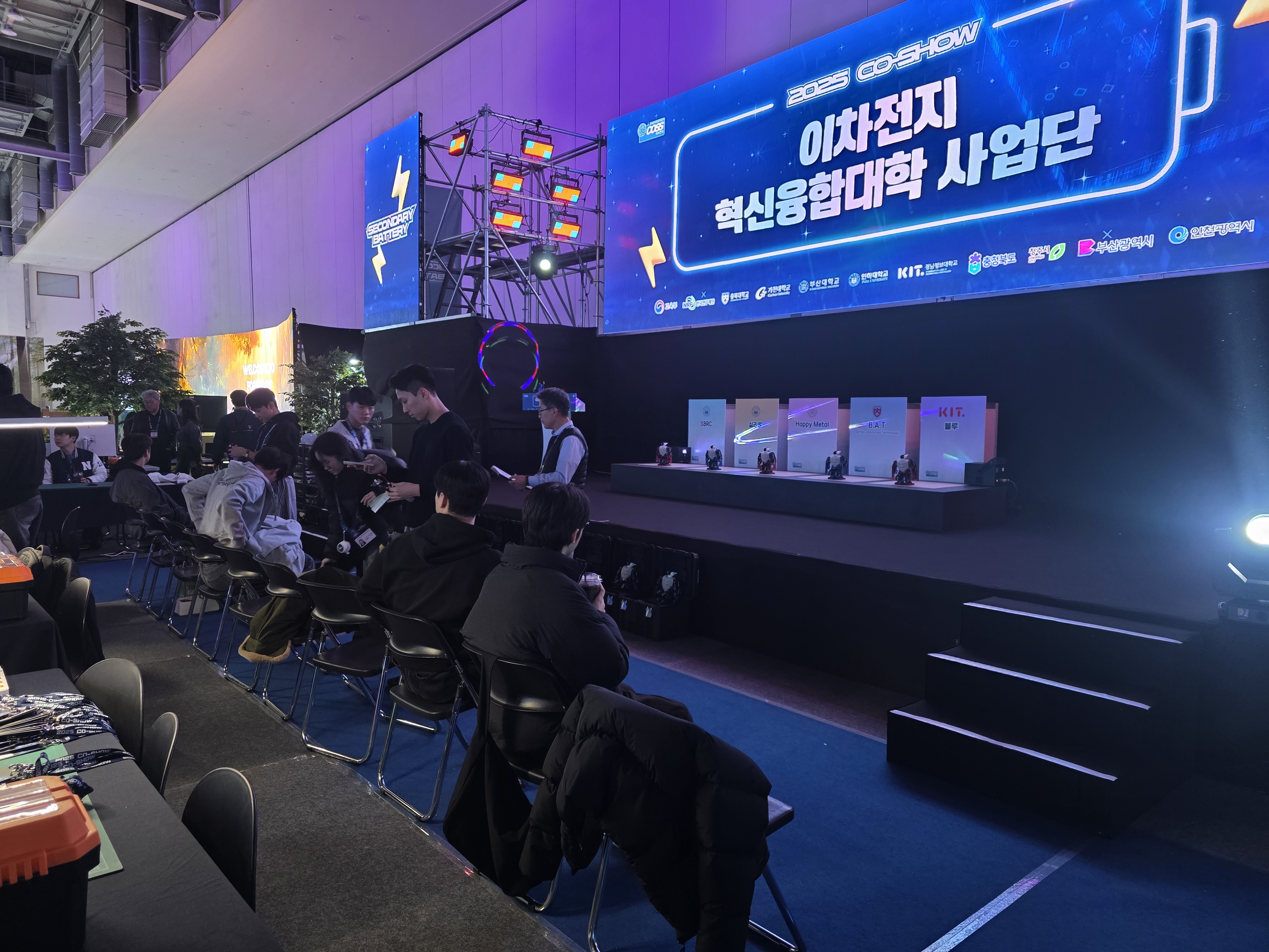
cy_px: 476
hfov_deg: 73.9
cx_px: 634
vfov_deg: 58.9
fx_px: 843
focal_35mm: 23
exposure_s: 1/53.3
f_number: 1.7
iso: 200
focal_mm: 6.3
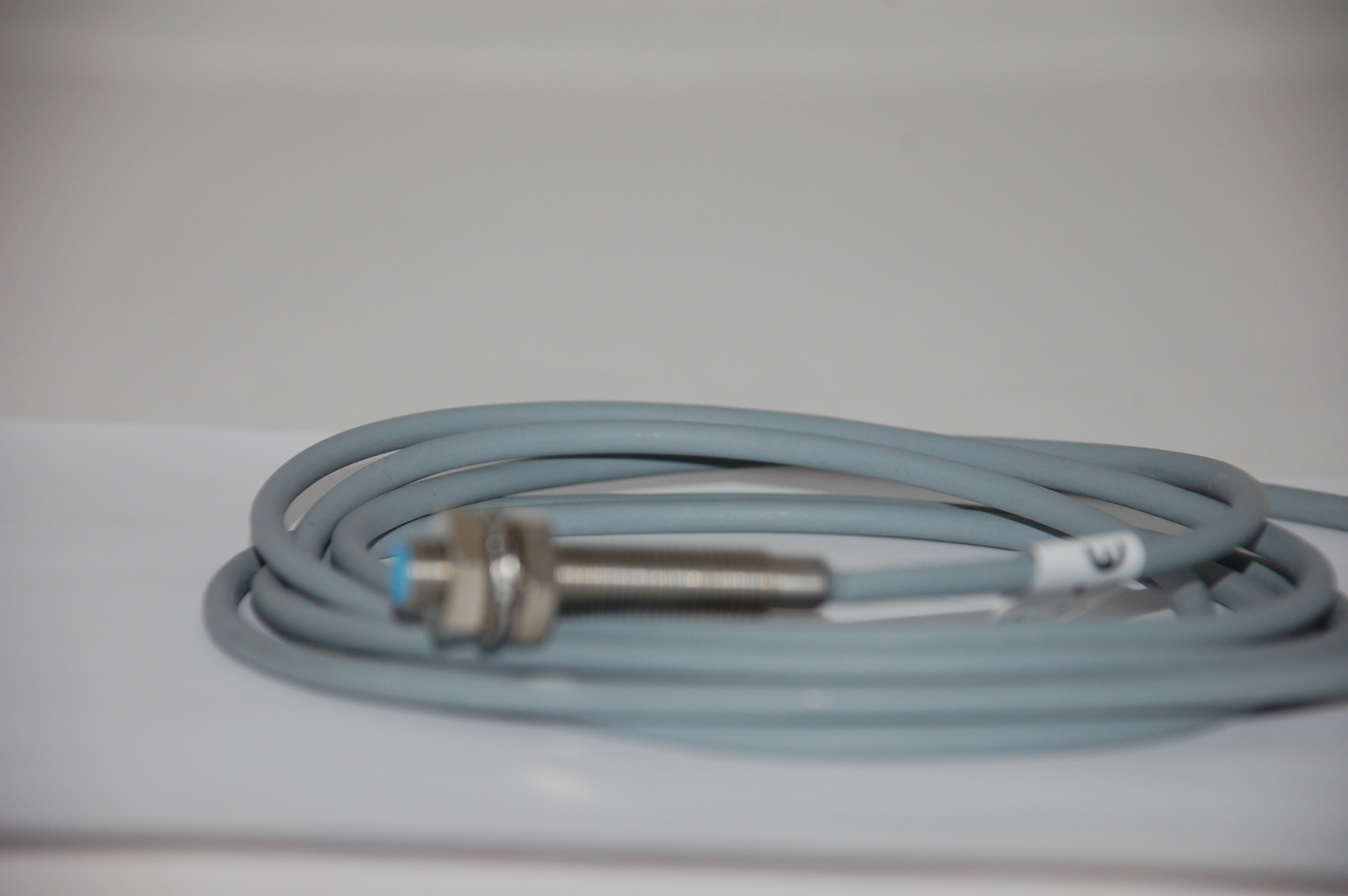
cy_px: 448
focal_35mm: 202
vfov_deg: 6.8
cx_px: 674
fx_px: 7576
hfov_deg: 10.2
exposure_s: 1/60
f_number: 5.6
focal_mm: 135
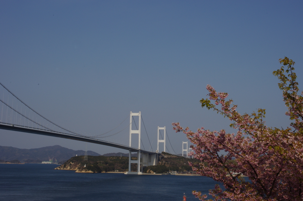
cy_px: 100
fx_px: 437
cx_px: 152
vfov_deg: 25.9
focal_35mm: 52
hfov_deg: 38.2
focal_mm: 35
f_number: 22
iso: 200
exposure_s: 1/125
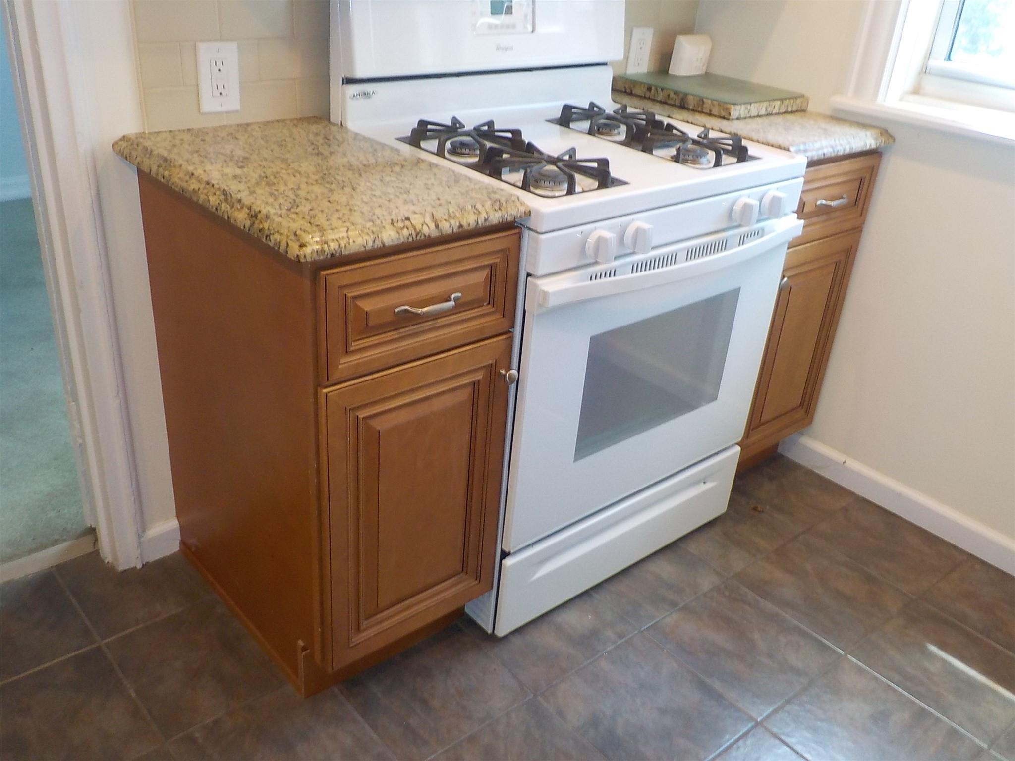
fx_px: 880
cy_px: 380
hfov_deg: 60.0
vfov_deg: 46.8
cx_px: 508
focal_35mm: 30
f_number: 3.3
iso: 250
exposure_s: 1/30
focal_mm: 4.1
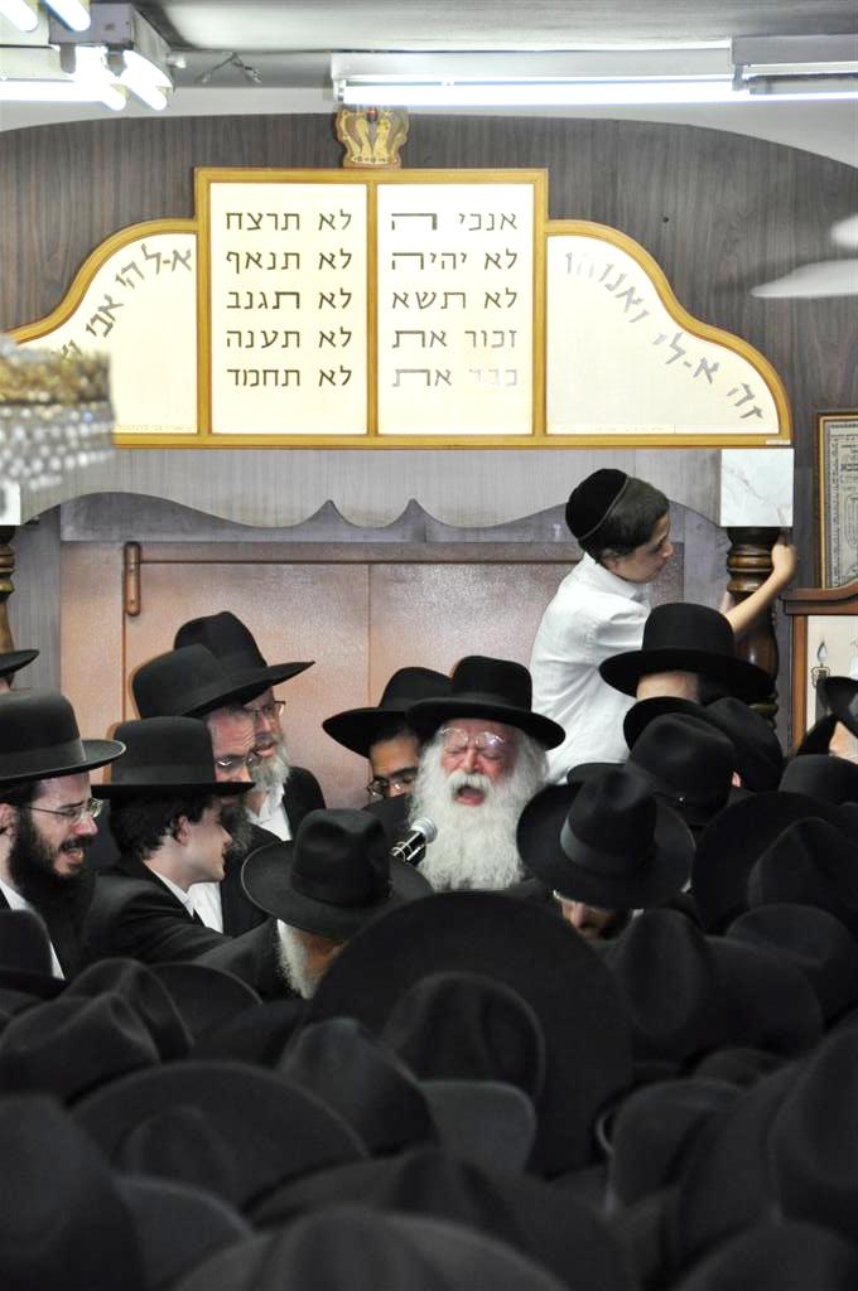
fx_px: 5645
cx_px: 429
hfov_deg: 8.7
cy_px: 646
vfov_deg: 13.1
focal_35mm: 158
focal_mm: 105
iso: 800
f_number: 5.3
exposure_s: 1/60
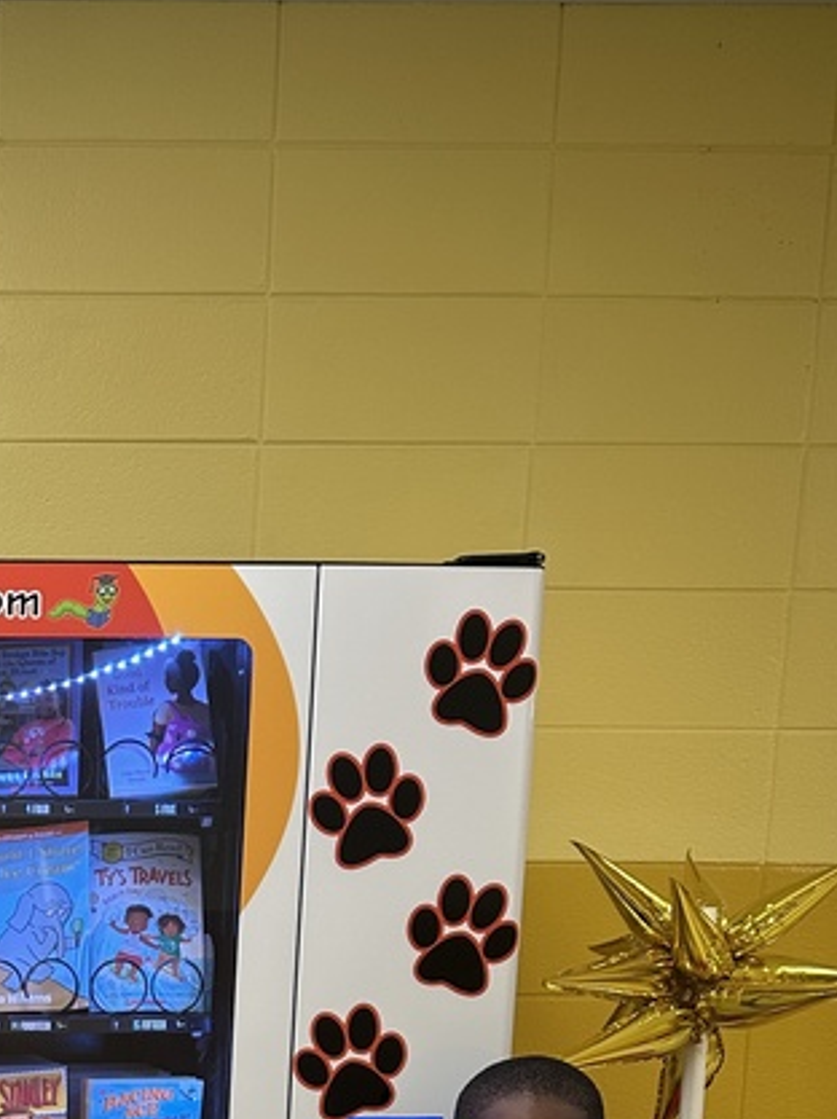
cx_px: -126
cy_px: 1283
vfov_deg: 29.0
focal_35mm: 59
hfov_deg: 23.0
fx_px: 1905
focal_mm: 6.86
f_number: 1.78
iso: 125
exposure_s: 1/60
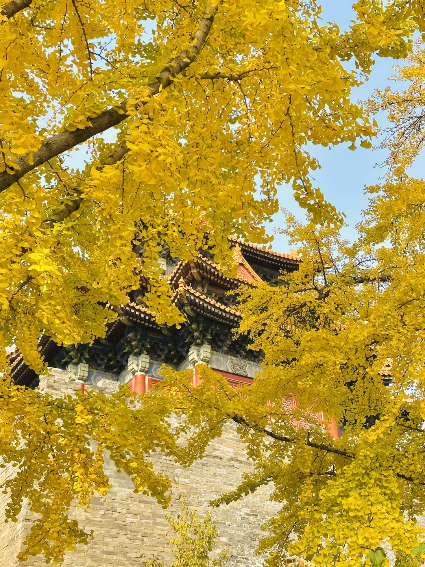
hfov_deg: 30.3
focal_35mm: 48
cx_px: 212
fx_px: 786
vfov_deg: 39.7
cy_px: 284
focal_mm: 6.86
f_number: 1.78
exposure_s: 1/1339
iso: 64
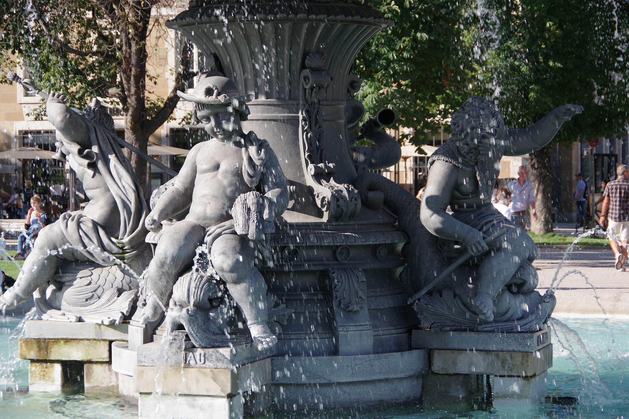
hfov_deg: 20.0
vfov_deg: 13.4
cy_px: 210
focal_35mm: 102
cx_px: 314
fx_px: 1782
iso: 200
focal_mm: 68
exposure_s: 1/250
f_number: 6.3
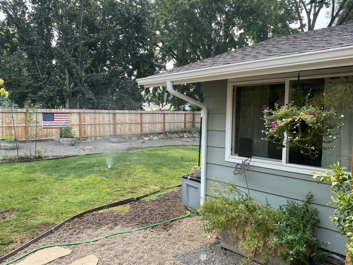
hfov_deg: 67.3
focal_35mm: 26
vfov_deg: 53.1
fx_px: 265
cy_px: 132
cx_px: 176
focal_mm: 4.25
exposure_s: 1/706
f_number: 1.8
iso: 32
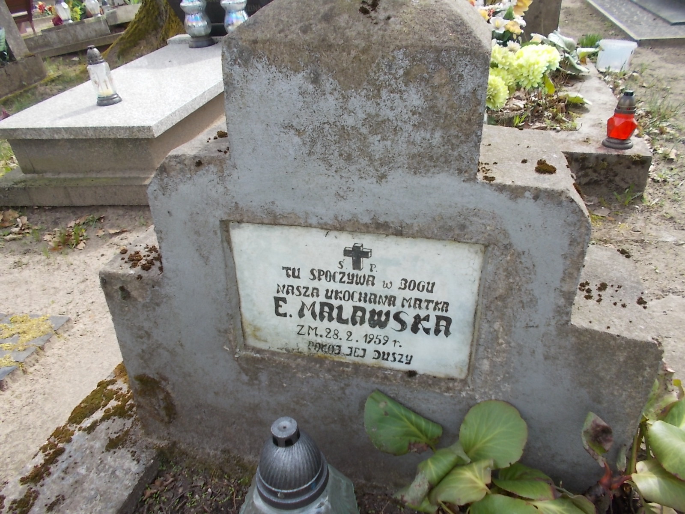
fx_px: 515
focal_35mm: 26
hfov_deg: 67.3
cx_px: 342
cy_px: 257
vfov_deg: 53.1
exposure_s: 1/250
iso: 80
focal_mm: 4.6
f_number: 3.2
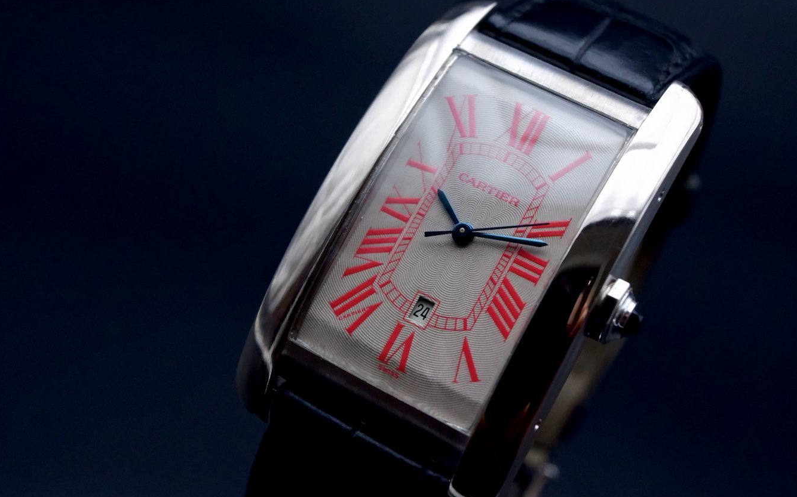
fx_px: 1194
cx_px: 403
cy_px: 263
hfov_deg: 36.9
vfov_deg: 23.5
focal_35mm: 55
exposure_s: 1/4000
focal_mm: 35.8
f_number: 7.1
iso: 6400
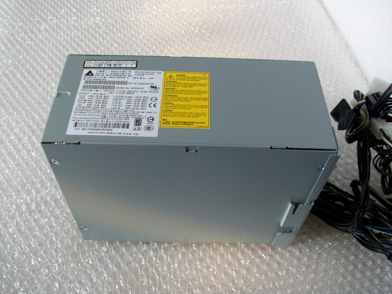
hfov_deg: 54.0
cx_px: 196
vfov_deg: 41.8
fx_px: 385
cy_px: 147
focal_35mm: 34
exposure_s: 1/120
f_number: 2.8
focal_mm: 5.7
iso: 64
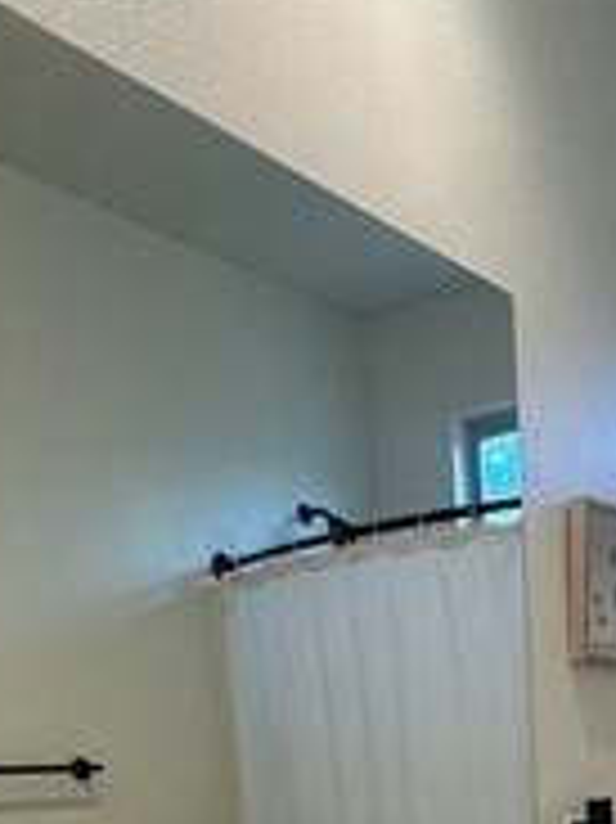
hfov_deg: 28.9
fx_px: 1164
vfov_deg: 31.1
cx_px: 508
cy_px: 1049
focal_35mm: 49
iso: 125
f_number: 2.2
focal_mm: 2.22
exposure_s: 1/120
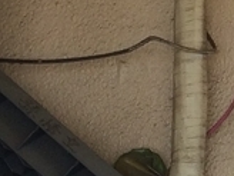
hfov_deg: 8.3
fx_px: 1433
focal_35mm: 212
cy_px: 49
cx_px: 634
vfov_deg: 7.0
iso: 32
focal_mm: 4.15
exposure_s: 1/159
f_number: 2.2
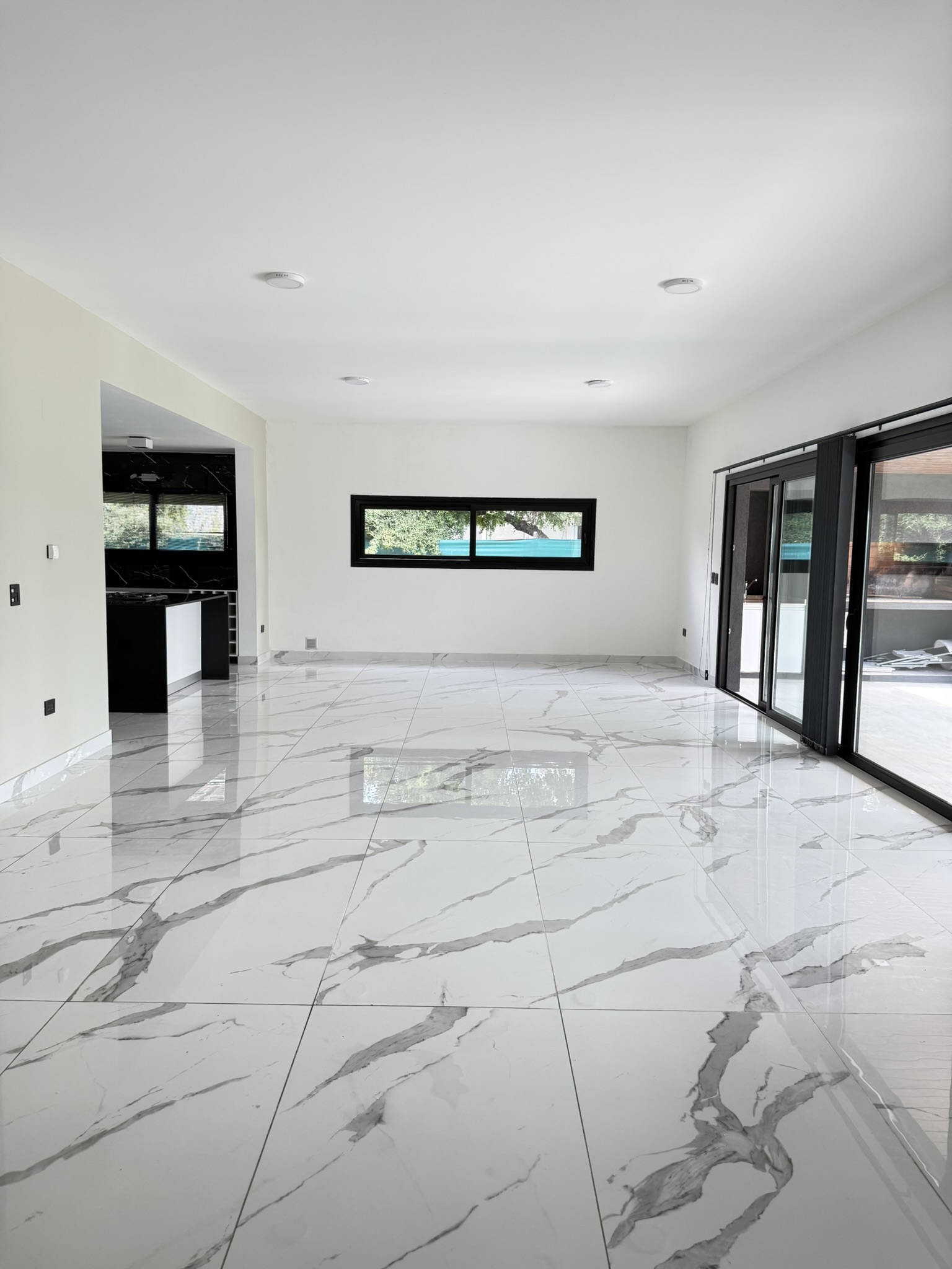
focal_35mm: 24
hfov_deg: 56.8
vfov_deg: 71.6
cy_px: 634
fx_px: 880
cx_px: 476
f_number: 1.78
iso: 125
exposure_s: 1/121
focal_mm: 6.76
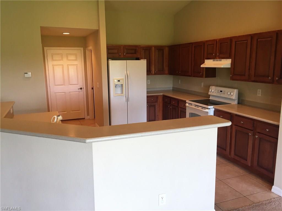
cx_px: 141
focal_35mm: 29
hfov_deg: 61.7
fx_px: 236
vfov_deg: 48.2
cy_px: 106
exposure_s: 1/30
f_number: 2.2
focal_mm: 4.15
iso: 64
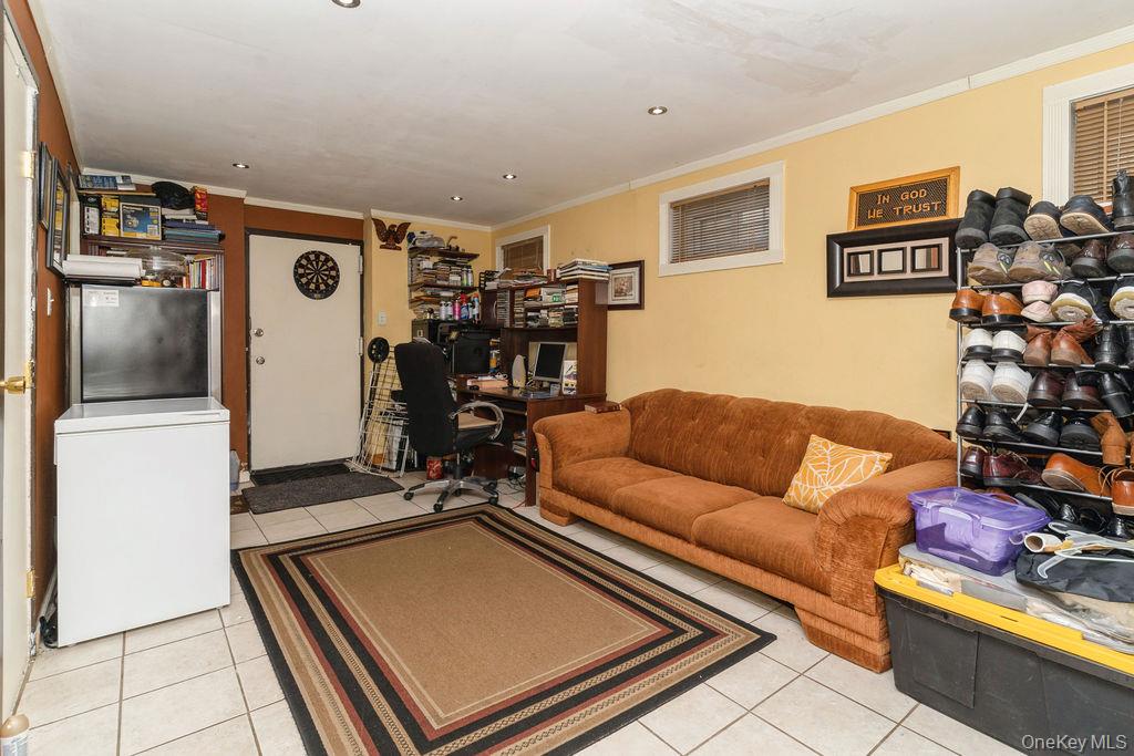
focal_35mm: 17
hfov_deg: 93.3
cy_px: 378
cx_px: 567
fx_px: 536
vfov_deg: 70.5
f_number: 8
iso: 400
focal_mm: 17
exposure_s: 1/160
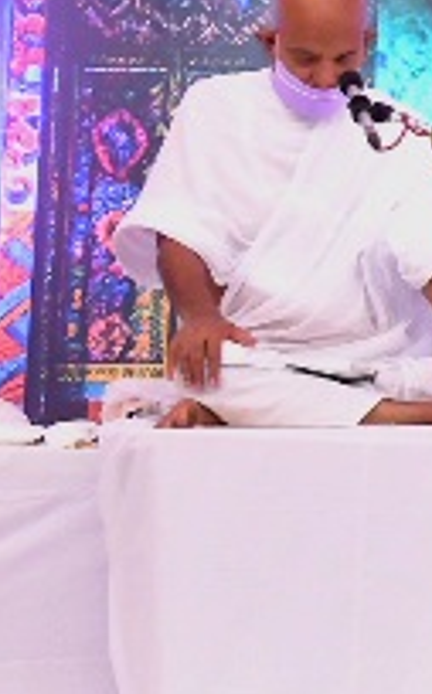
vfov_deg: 8.0
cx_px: 1109
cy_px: -728
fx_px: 4742
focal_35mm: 251
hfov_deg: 5.0
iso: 3200
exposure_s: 1/250
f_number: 4.5
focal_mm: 31
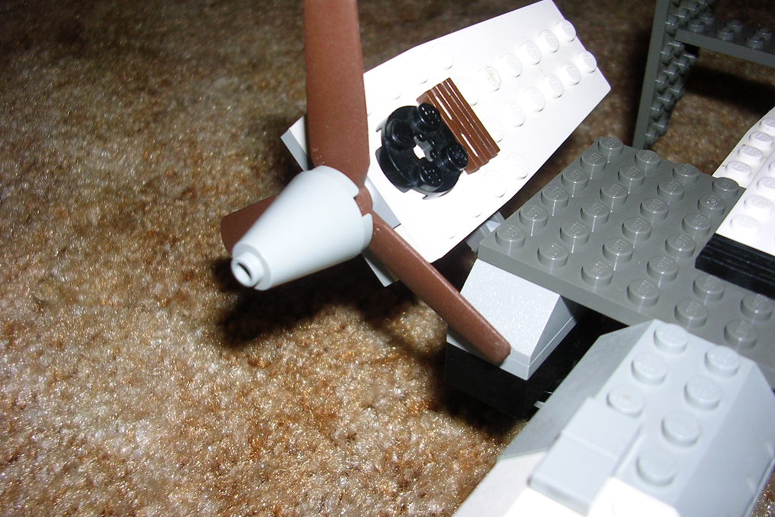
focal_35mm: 40
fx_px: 861
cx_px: 390
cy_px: 244
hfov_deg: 48.5
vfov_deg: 33.4
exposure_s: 1/60.1
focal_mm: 5.8
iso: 50
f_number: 2.8
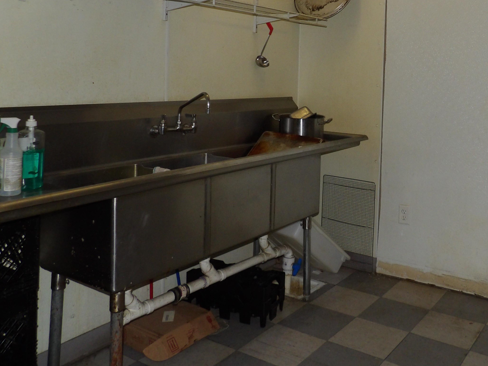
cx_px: 338
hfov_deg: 50.1
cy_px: 97
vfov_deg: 38.7
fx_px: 508
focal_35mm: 36
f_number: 3.2
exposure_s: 1/33
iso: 200
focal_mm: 4.3
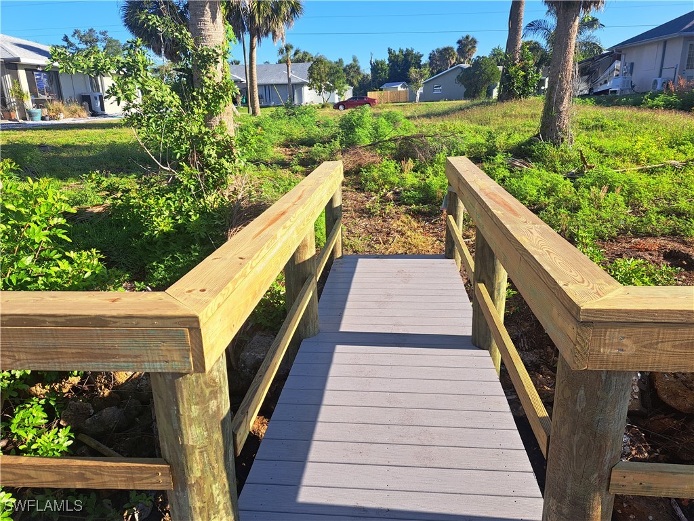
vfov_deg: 56.8
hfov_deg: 71.6
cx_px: 347
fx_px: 481
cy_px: 260
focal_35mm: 24
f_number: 1.8
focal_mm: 5.23
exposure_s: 1/943
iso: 50
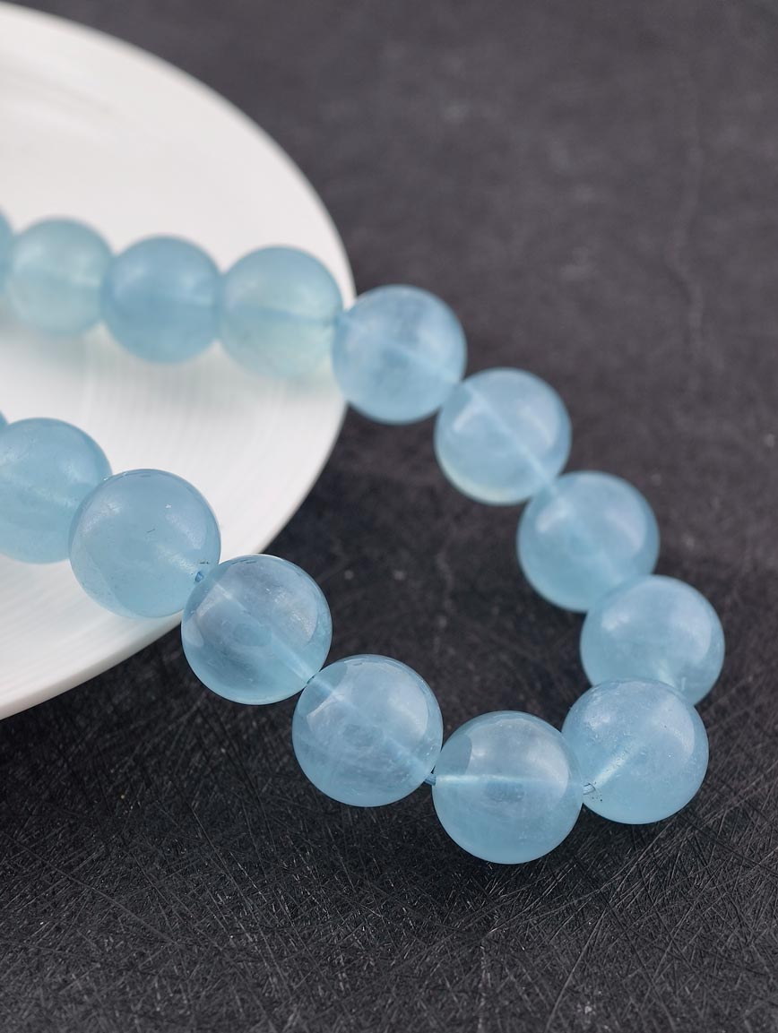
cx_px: 389
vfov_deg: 23.0
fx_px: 2541
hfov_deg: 17.4
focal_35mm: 85
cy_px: 516
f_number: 2.67
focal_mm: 22.48
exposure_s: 1/160
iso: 125
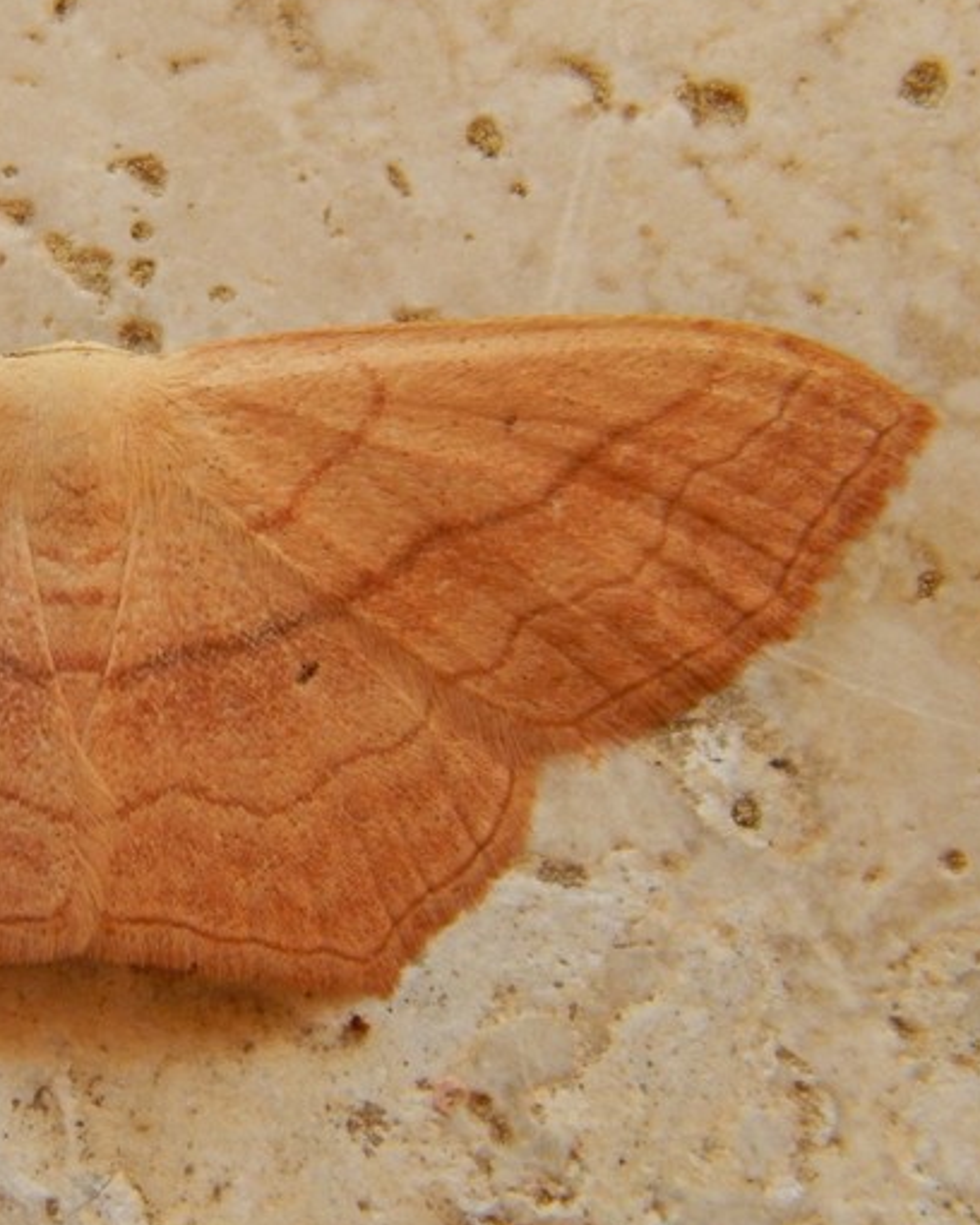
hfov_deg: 4.8
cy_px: 612
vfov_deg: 6.0
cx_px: 53
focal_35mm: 320
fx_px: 11602
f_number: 5.4
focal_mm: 37.1
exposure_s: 1/60
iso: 140
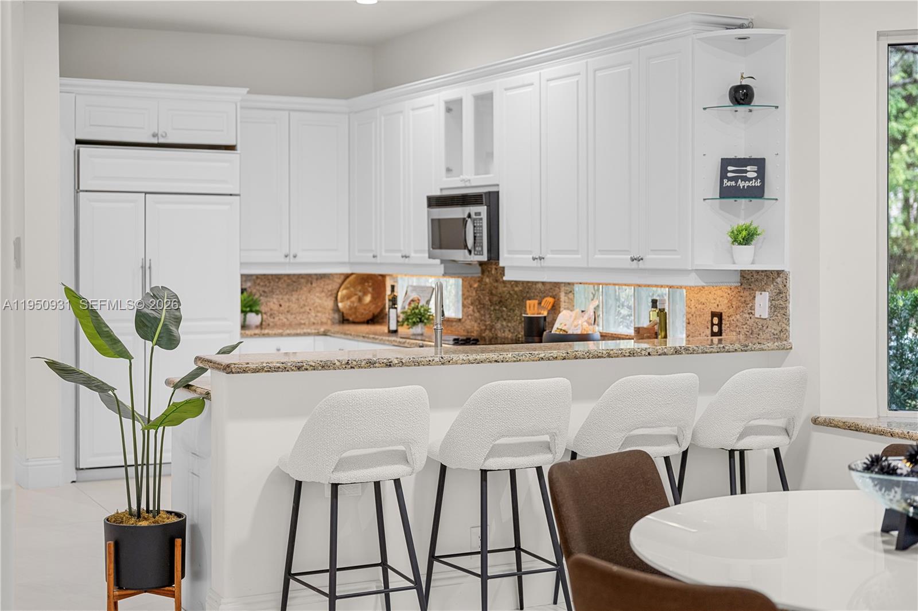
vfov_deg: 27.0
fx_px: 1275
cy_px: 306
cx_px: 459
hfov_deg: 39.6
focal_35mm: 50
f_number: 2.5
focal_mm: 50
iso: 500
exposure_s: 1/50
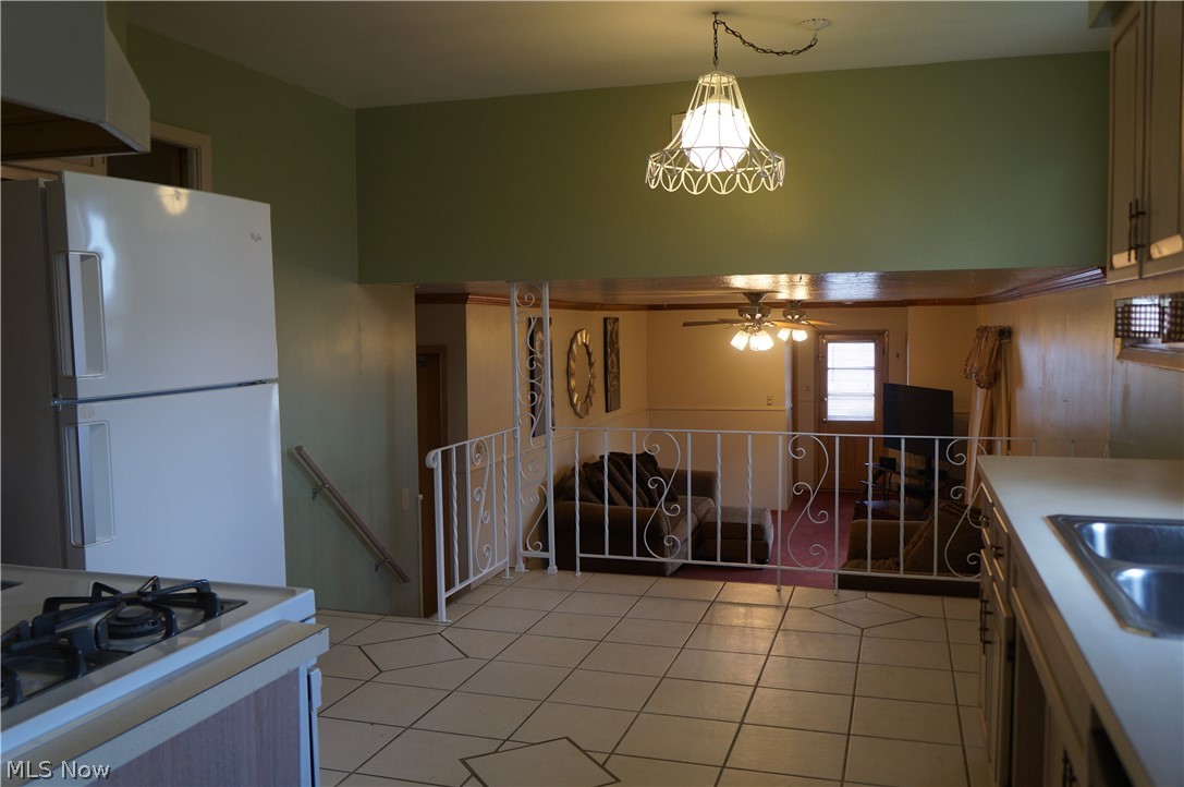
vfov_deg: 43.5
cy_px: 394
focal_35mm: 30
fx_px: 985
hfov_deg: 62.0
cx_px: 592
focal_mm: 20
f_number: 4
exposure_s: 1/60
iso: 320
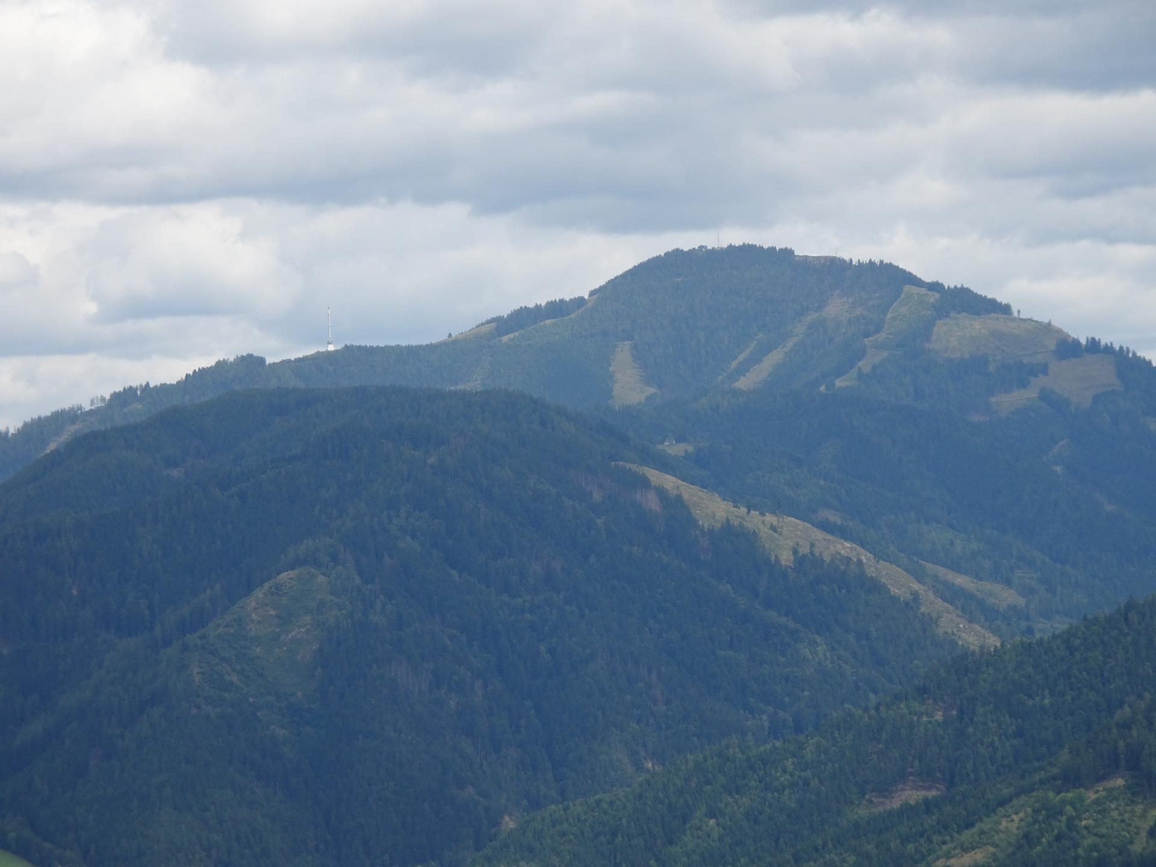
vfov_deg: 10.4
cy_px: 434
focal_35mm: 143
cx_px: 578
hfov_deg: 13.8
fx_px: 4775
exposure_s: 1/400
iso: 80
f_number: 5.6
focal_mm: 24.36
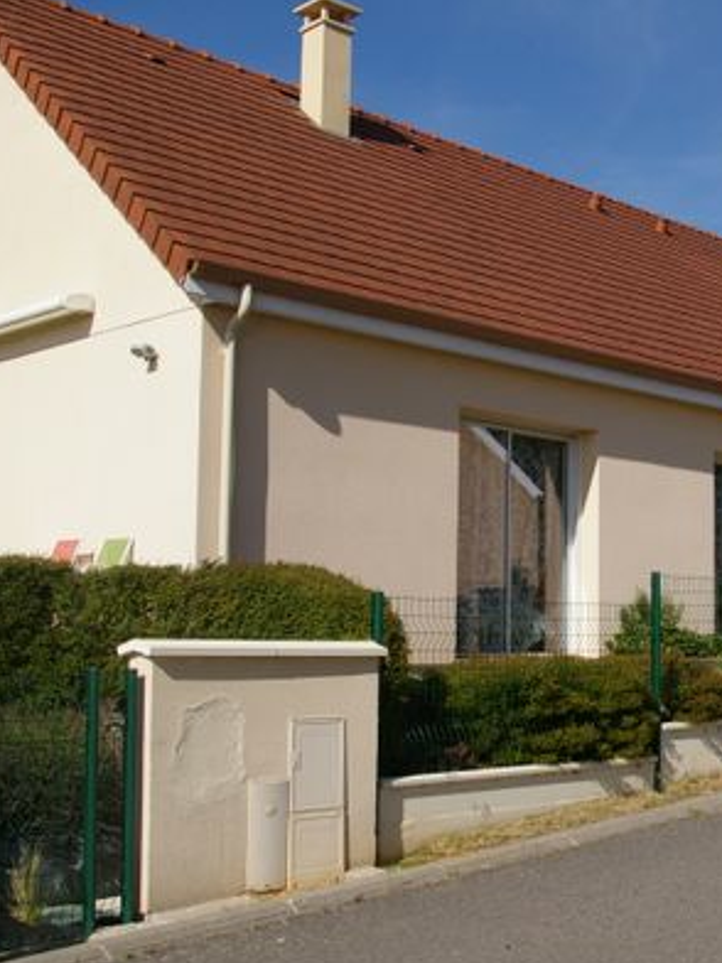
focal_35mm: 51
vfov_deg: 37.7
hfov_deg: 28.0
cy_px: 485
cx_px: 589
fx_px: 1411
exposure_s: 1/1000
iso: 400
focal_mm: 23
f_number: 11
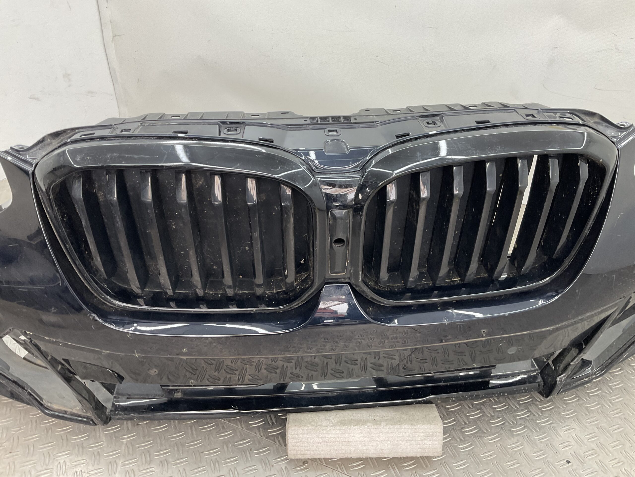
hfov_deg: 61.7
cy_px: 238
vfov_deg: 48.2
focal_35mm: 29
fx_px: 532
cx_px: 318
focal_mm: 3
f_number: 1.8
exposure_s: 1/120
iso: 50
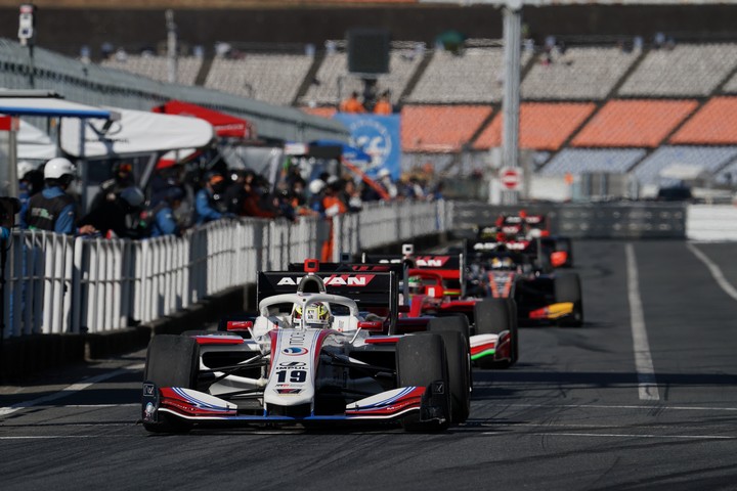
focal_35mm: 571
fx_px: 11689
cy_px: 246
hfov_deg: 3.6
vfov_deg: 2.4
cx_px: 368
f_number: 10
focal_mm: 571
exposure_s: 1/500
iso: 100
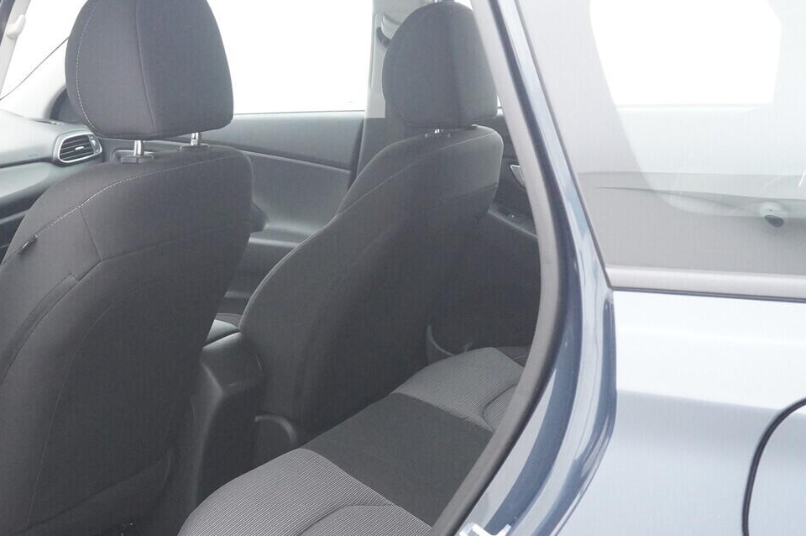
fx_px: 1208
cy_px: 386
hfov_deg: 36.1
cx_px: 210
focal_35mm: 54
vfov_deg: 24.8
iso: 5000
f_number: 6.3
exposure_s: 1/160
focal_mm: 24
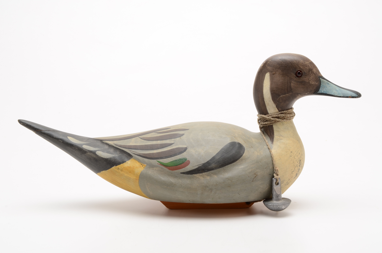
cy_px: 126
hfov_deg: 24.7
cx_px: 191
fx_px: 874
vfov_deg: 16.5
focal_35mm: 82
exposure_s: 1/160
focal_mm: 55
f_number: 20
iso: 100
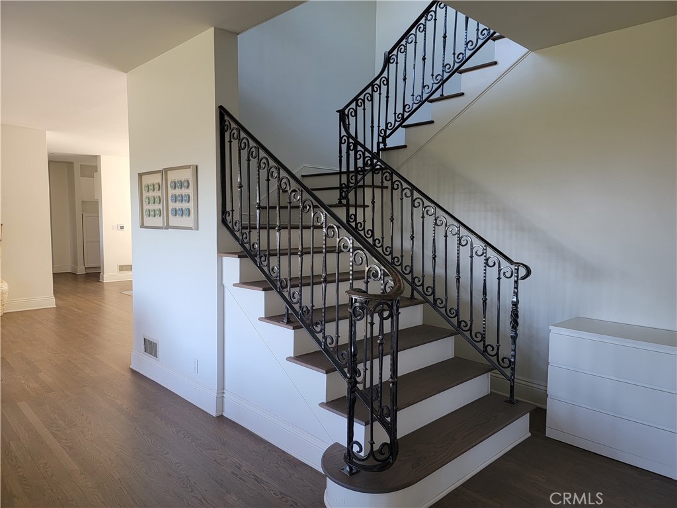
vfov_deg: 56.8
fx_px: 469
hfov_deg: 71.6
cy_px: 254
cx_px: 338
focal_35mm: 24
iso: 125
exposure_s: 1/119
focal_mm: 6.7
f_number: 1.8
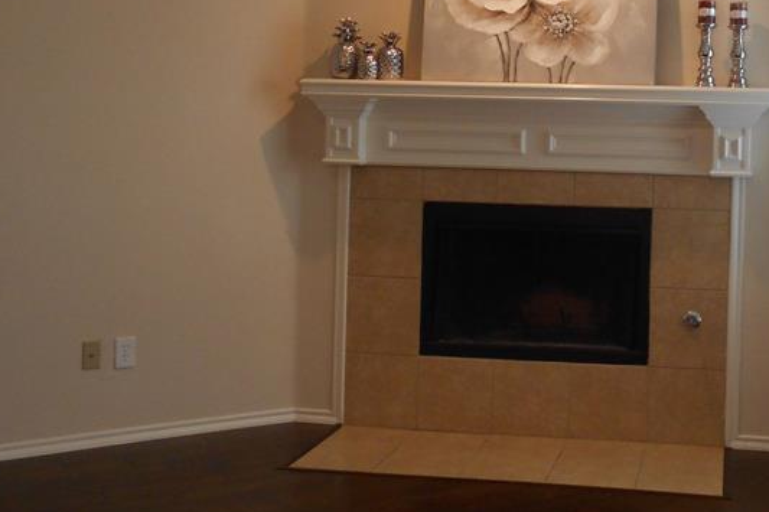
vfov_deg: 25.7
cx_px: 554
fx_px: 1110
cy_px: 138
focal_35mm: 52
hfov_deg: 37.5
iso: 200
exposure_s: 1/30
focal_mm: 4.6
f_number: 3.2
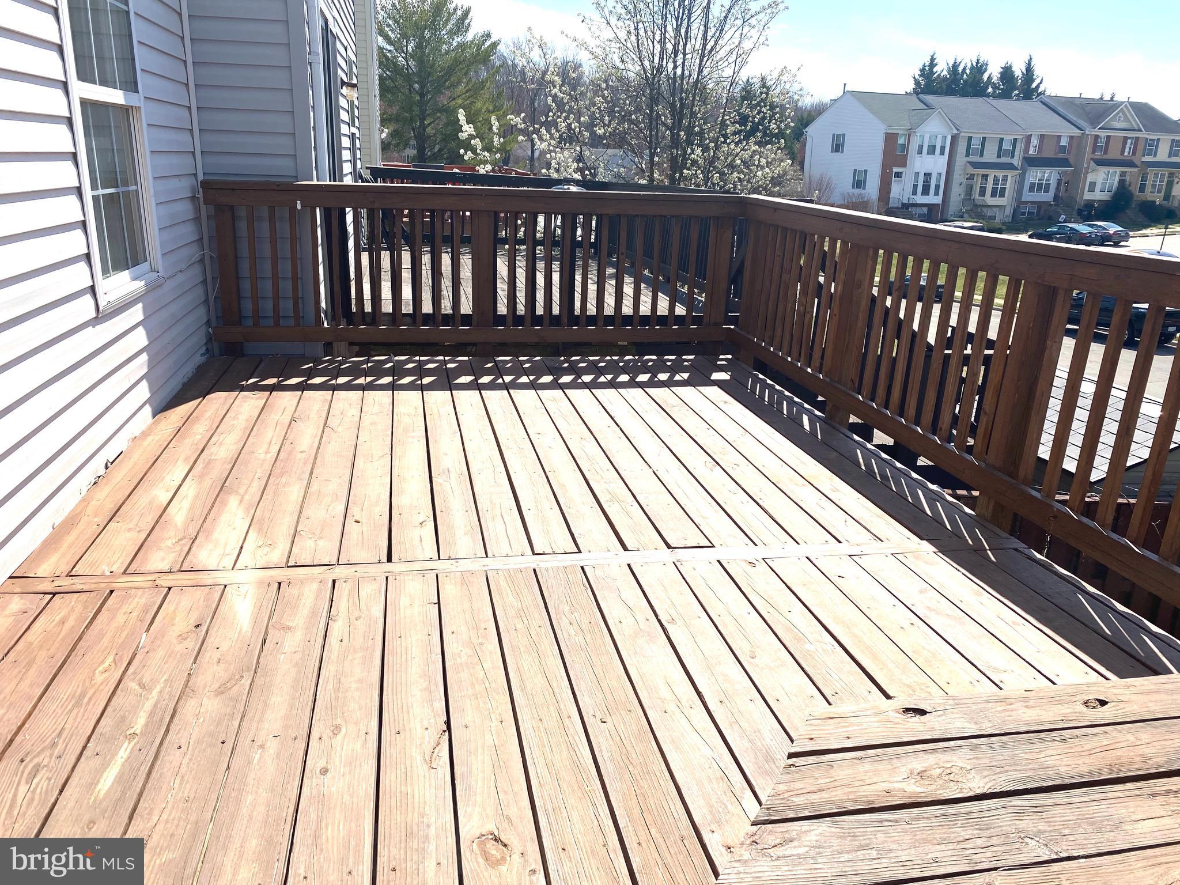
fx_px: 886
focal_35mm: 26
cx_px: 590
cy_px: 442
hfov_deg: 67.3
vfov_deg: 53.1
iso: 32
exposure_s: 1/3497
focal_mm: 4.25
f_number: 1.8
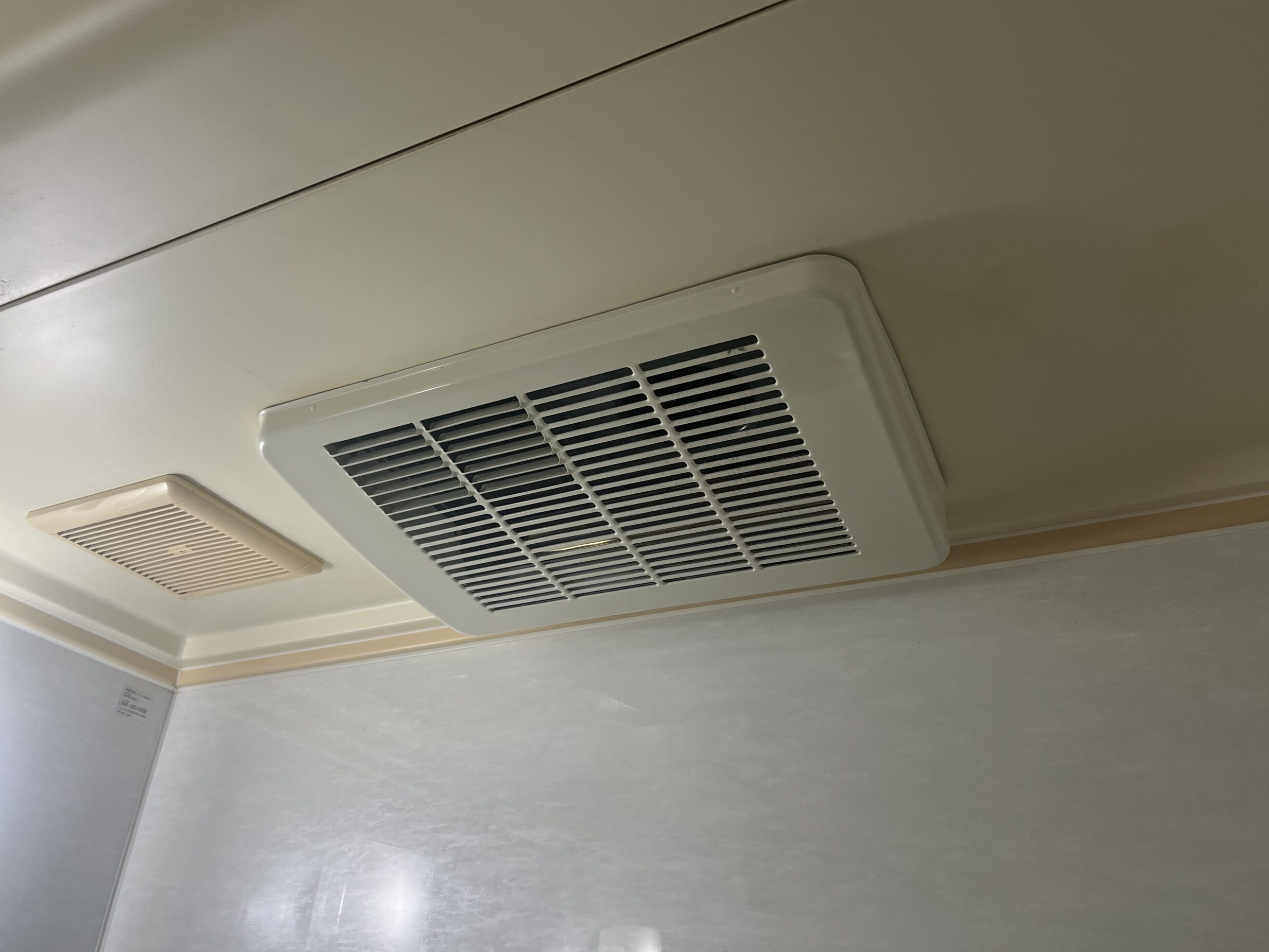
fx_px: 990
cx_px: 621
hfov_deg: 65.3
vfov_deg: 51.3
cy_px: 459
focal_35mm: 27
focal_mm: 5.7
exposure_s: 1/120
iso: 80
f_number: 1.5
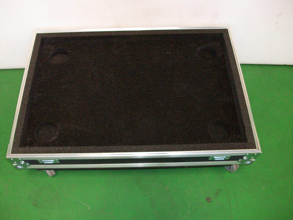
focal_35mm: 34
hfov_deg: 54.0
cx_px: 146
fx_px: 288
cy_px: 110
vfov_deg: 41.8
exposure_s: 1/60
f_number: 2.8
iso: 160
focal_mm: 5.7
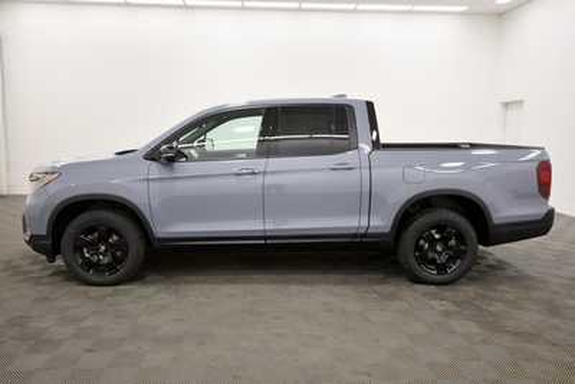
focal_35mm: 27
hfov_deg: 67.4
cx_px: 288
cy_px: 192
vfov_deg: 48.0
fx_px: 431
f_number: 5.6
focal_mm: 18
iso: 1000
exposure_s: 1/125
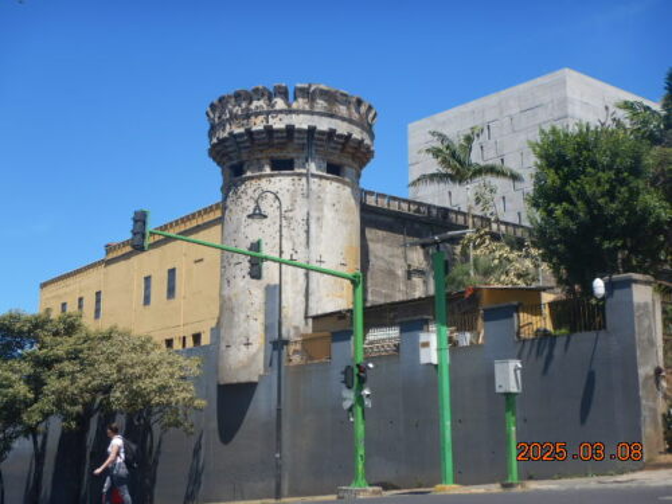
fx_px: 932
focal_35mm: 48
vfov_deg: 30.3
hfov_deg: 39.7
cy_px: 252
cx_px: 336
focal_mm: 8.5
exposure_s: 1/800
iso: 125
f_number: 4.3
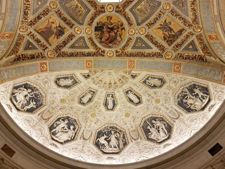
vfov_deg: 53.1
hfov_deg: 67.3
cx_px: 112
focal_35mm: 26
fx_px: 169
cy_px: 84
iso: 125
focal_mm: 4.2
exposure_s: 1/24
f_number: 1.7
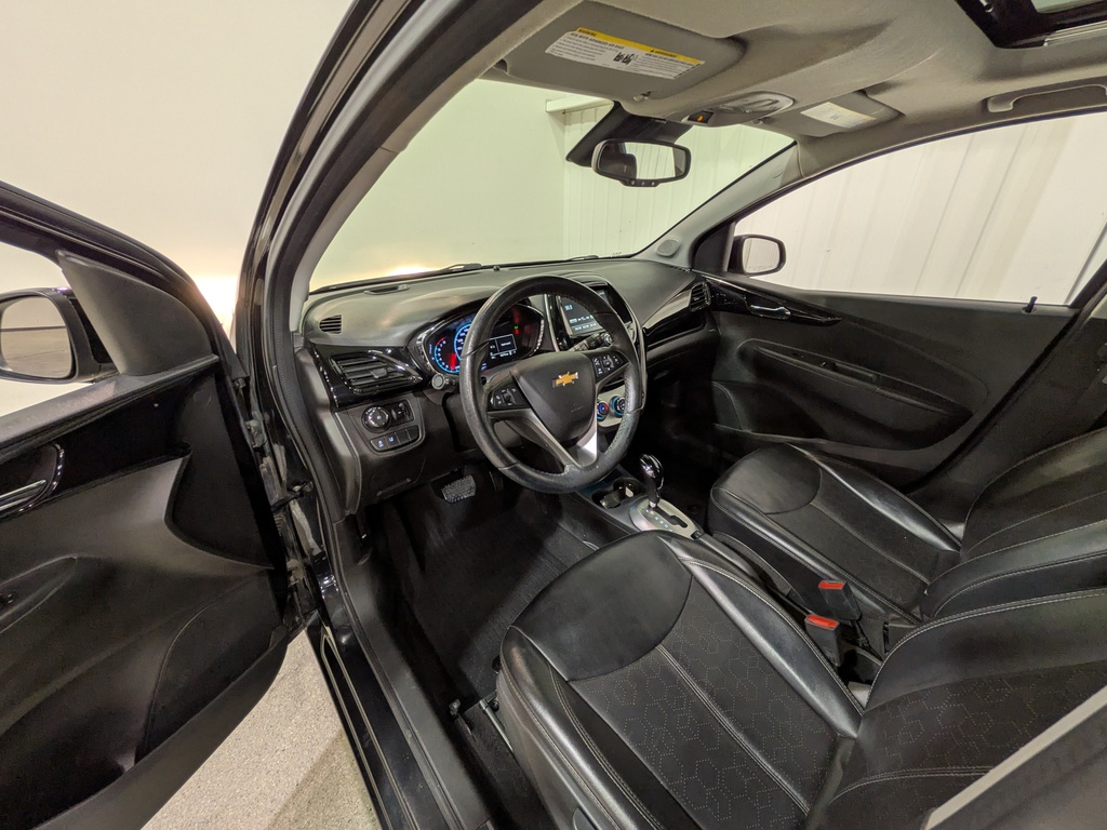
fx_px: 448
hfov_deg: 102.1
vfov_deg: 85.7
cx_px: 554
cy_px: 415
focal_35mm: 14
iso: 77
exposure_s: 1/25
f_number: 2.2
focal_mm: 1.83
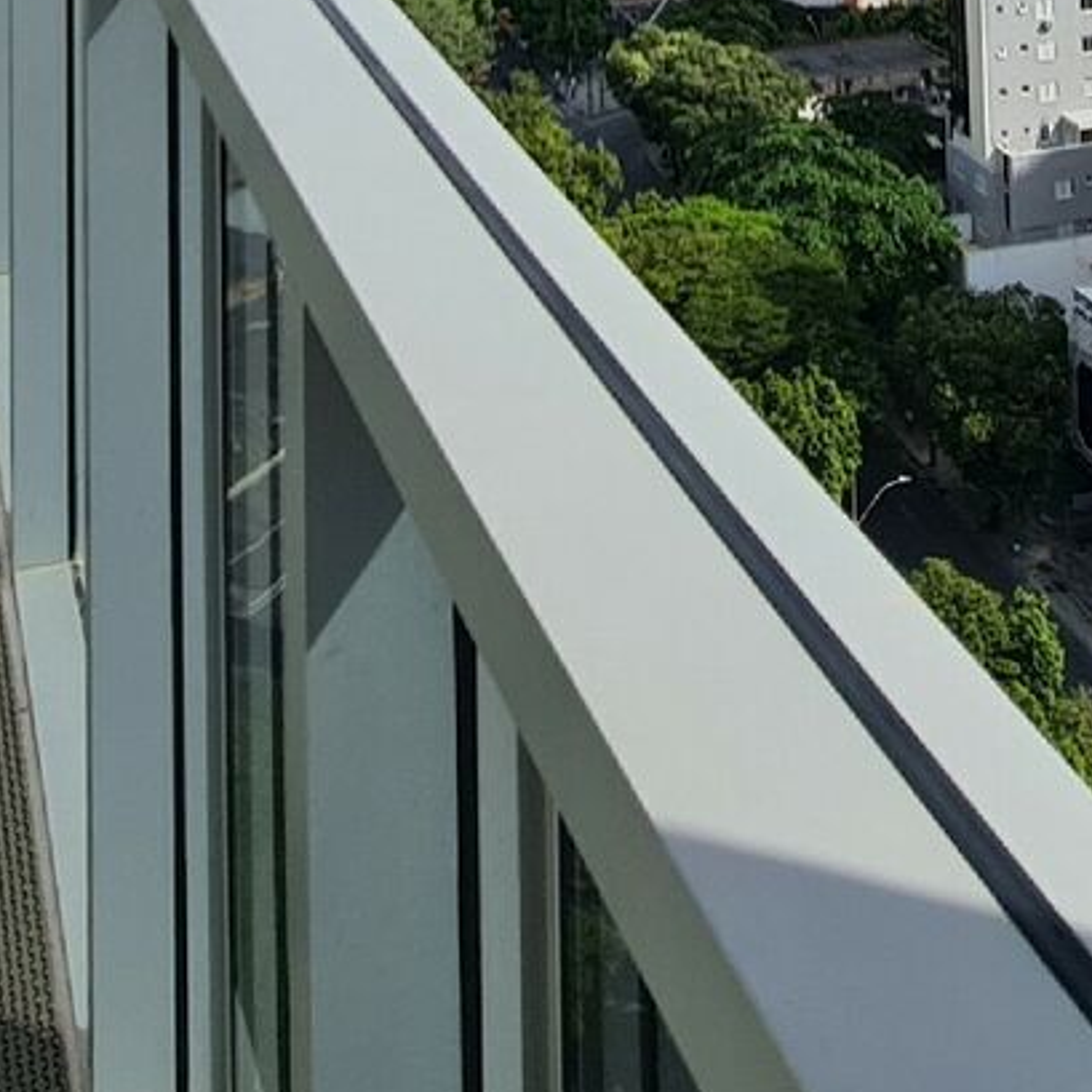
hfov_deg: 31.6
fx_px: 1927
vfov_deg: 22.7
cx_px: 499
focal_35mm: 54
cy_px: -726
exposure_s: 1/2296
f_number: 2.2
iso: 64
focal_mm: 2.2
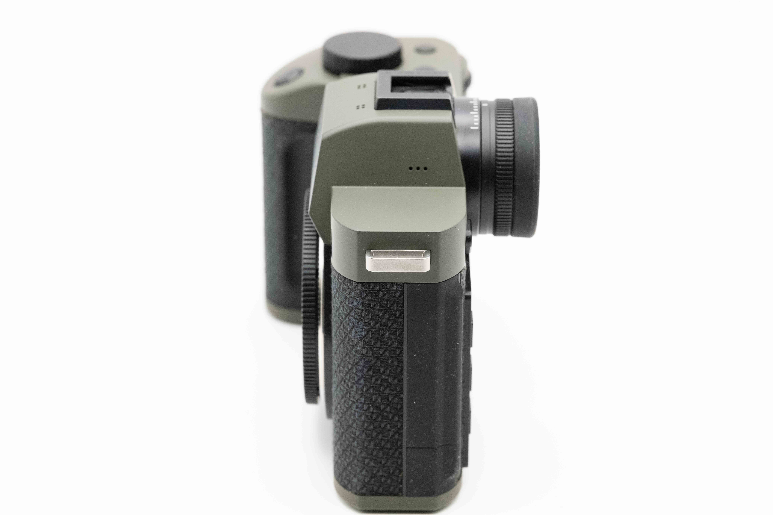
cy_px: 257
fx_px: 1954
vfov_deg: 15.0
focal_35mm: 91
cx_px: 389
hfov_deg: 22.4
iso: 3200
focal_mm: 90
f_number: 10
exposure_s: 1/320
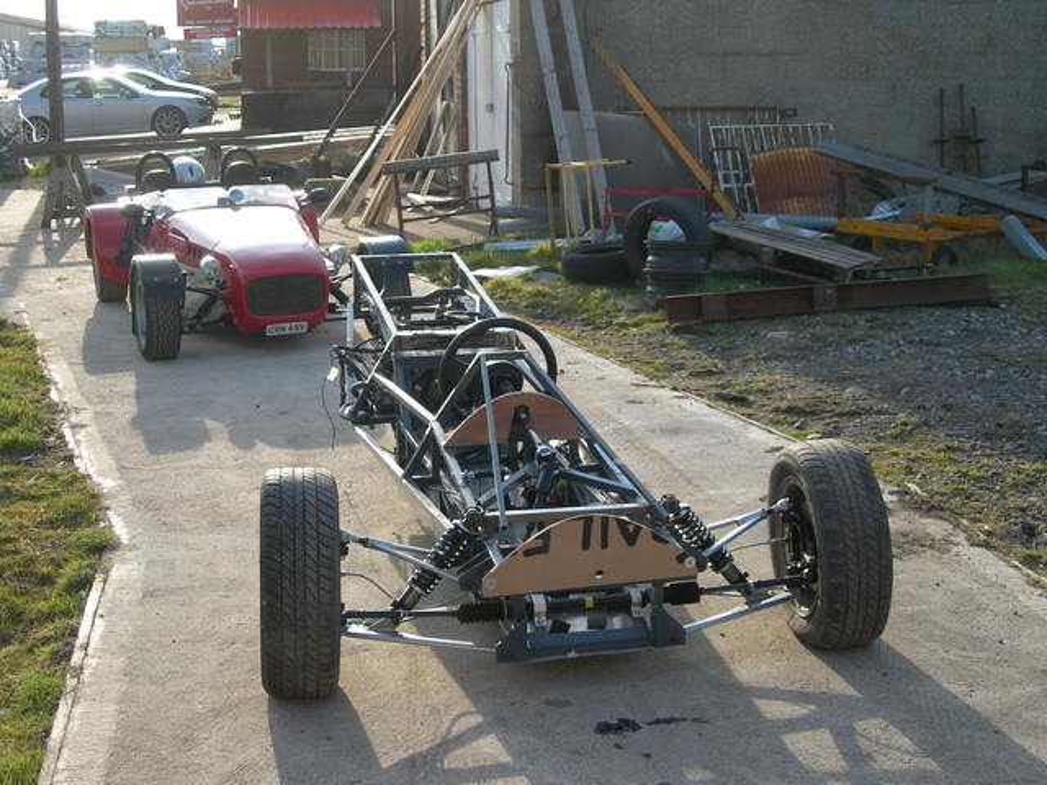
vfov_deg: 28.6
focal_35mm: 51
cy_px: 392
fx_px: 1543
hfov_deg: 37.5
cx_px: 524
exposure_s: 1/324
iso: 50
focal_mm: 10.6
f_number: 3.2
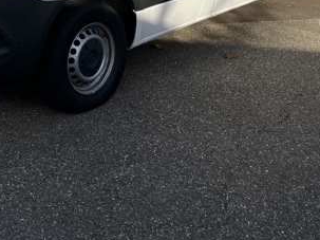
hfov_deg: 26.2
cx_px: 108
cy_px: -49
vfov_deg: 18.8
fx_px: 684
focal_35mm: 74
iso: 32
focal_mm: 3.99
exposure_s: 1/2433
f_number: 1.8
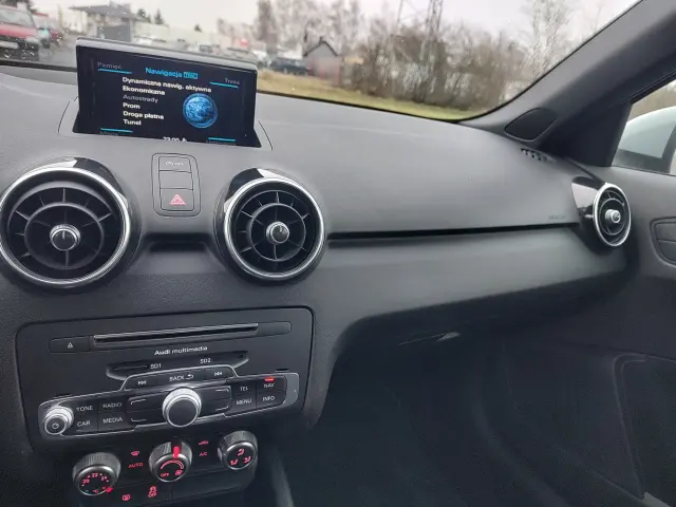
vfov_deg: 58.9
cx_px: 338
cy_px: 254
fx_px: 449
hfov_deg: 73.9
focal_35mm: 23
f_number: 1.8
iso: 164
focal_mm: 5.56
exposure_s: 1/50
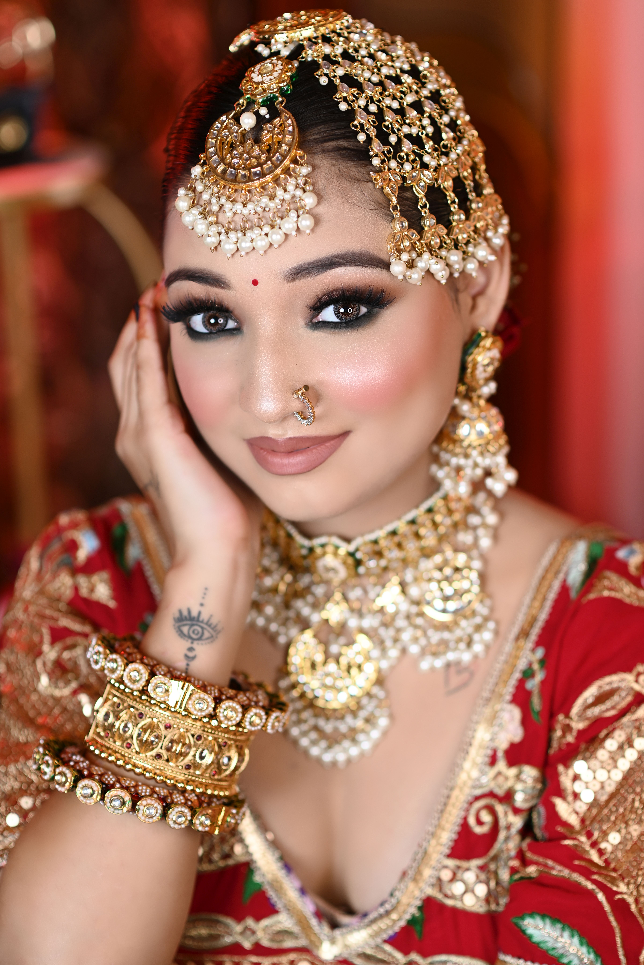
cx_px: 322
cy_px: 482
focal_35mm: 85
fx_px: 2281
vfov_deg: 23.9
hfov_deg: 16.1
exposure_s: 1/200
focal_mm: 85
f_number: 2.5
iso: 200
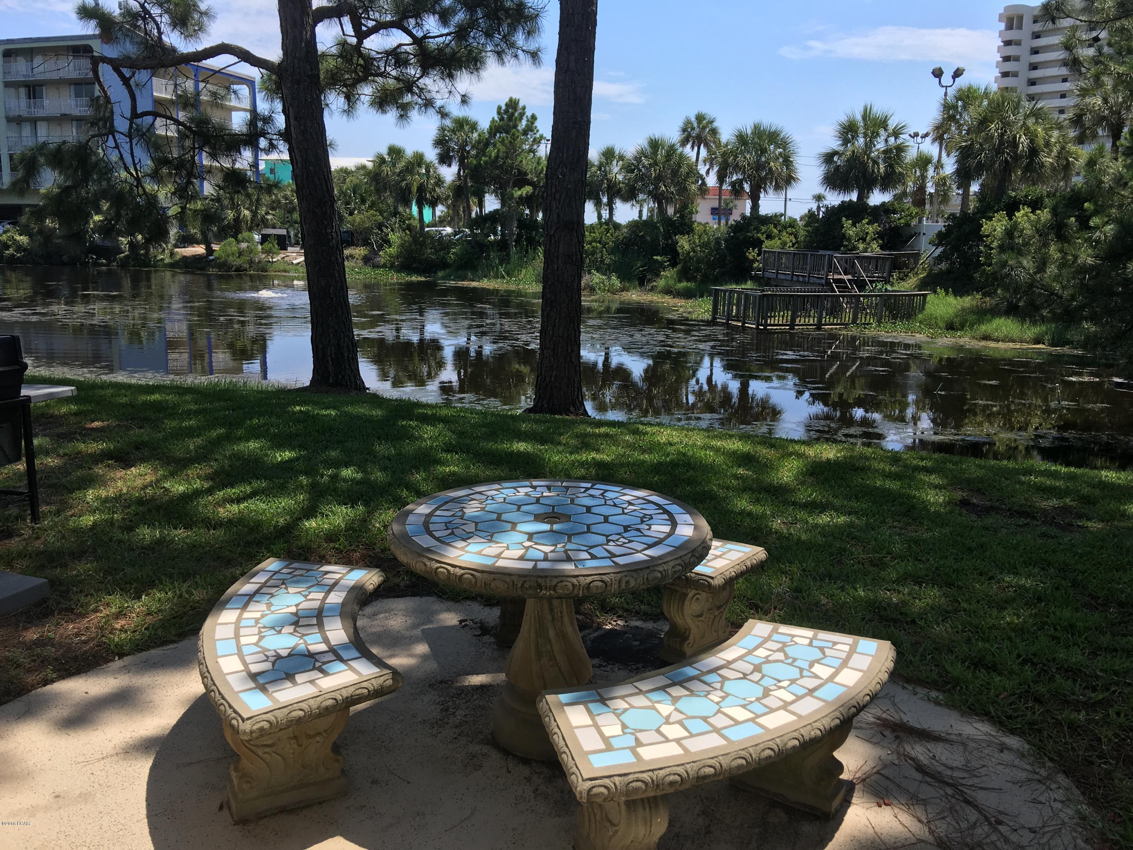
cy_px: 425
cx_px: 566
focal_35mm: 29
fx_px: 949
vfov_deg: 48.2
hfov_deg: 61.7
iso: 25
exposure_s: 1/1241
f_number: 2.2
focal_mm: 4.15
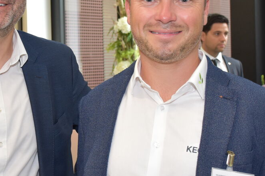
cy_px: 80
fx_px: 620
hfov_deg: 23.8
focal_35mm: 84
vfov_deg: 16.2
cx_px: 59
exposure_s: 1/80
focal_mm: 23
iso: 800
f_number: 4.5
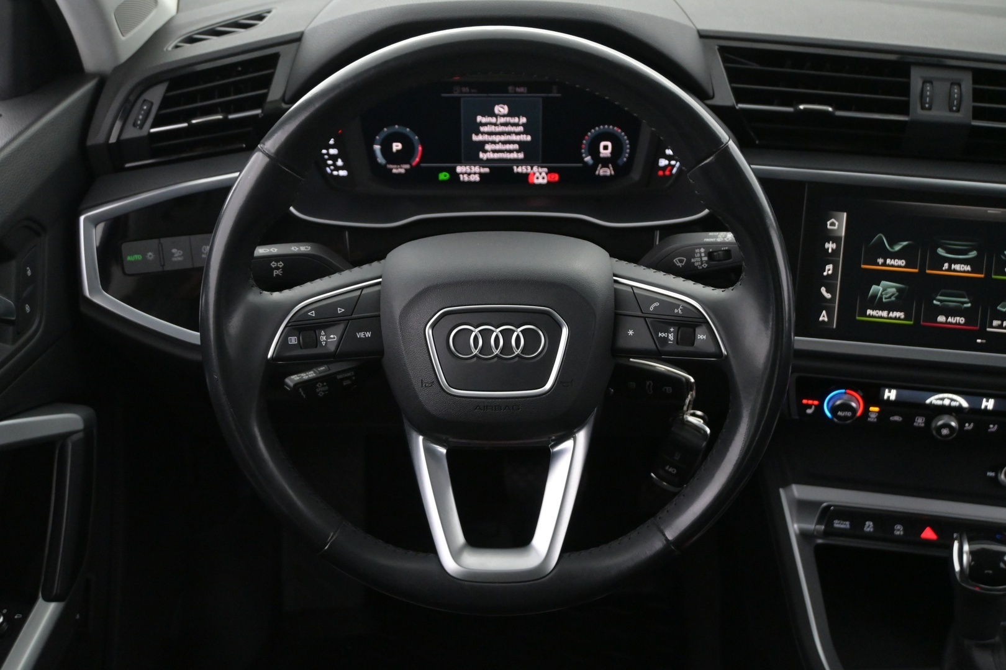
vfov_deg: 31.9
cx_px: 503
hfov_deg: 46.4
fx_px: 1174
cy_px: 335
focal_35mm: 42
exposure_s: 1/50
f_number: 4.5
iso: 3600
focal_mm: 28
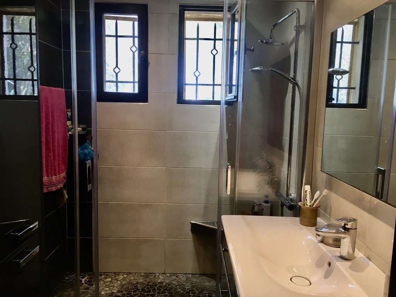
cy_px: 148
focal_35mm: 29
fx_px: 332
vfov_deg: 48.2
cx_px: 198
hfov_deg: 61.7
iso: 50
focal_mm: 4.15
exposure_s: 1/33
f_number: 2.2
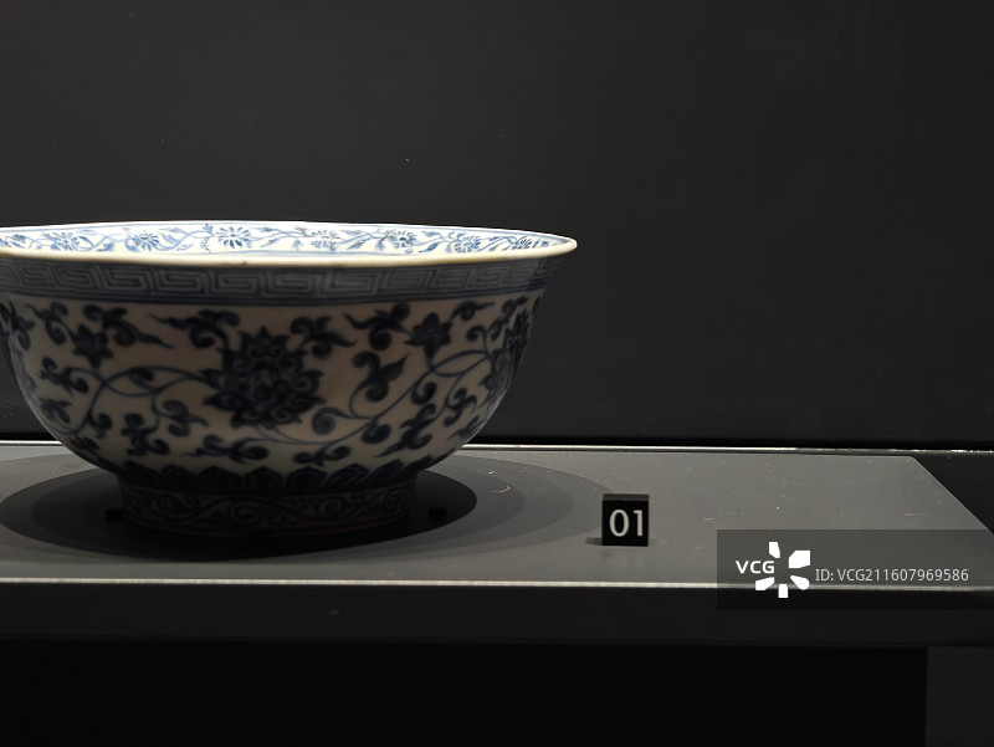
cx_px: 497
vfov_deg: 21.0
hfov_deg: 27.8
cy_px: 374
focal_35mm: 70
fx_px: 2011
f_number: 2.6
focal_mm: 13.3
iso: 1250
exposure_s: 1/33
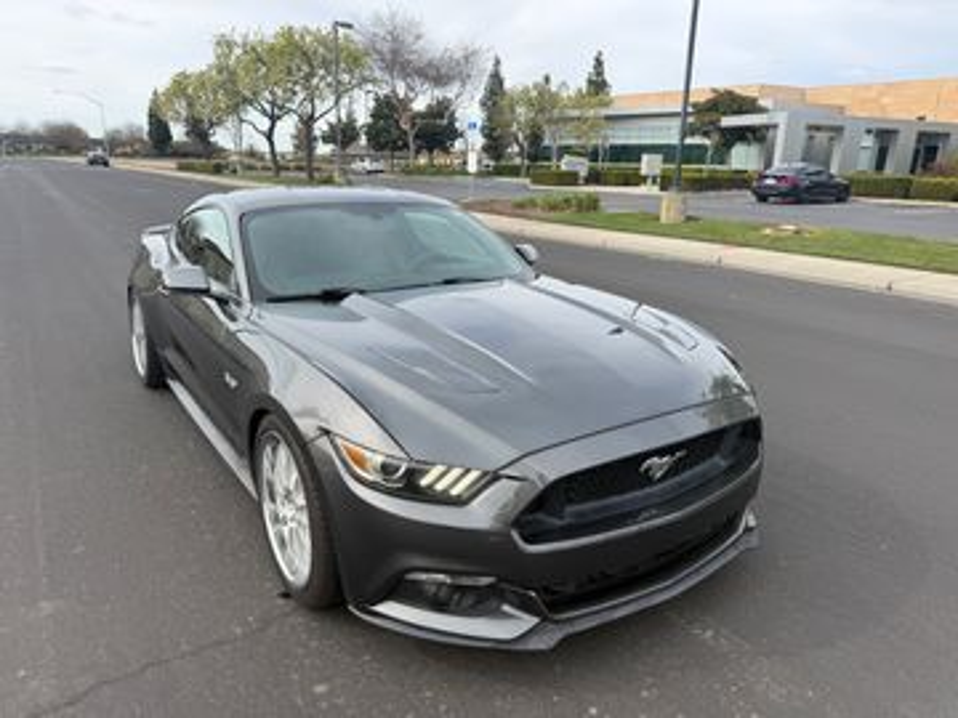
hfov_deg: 71.6
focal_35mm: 24
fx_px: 664
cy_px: 359
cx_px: 479
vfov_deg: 56.8
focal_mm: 6.76
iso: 80
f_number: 1.78
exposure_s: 1/2232
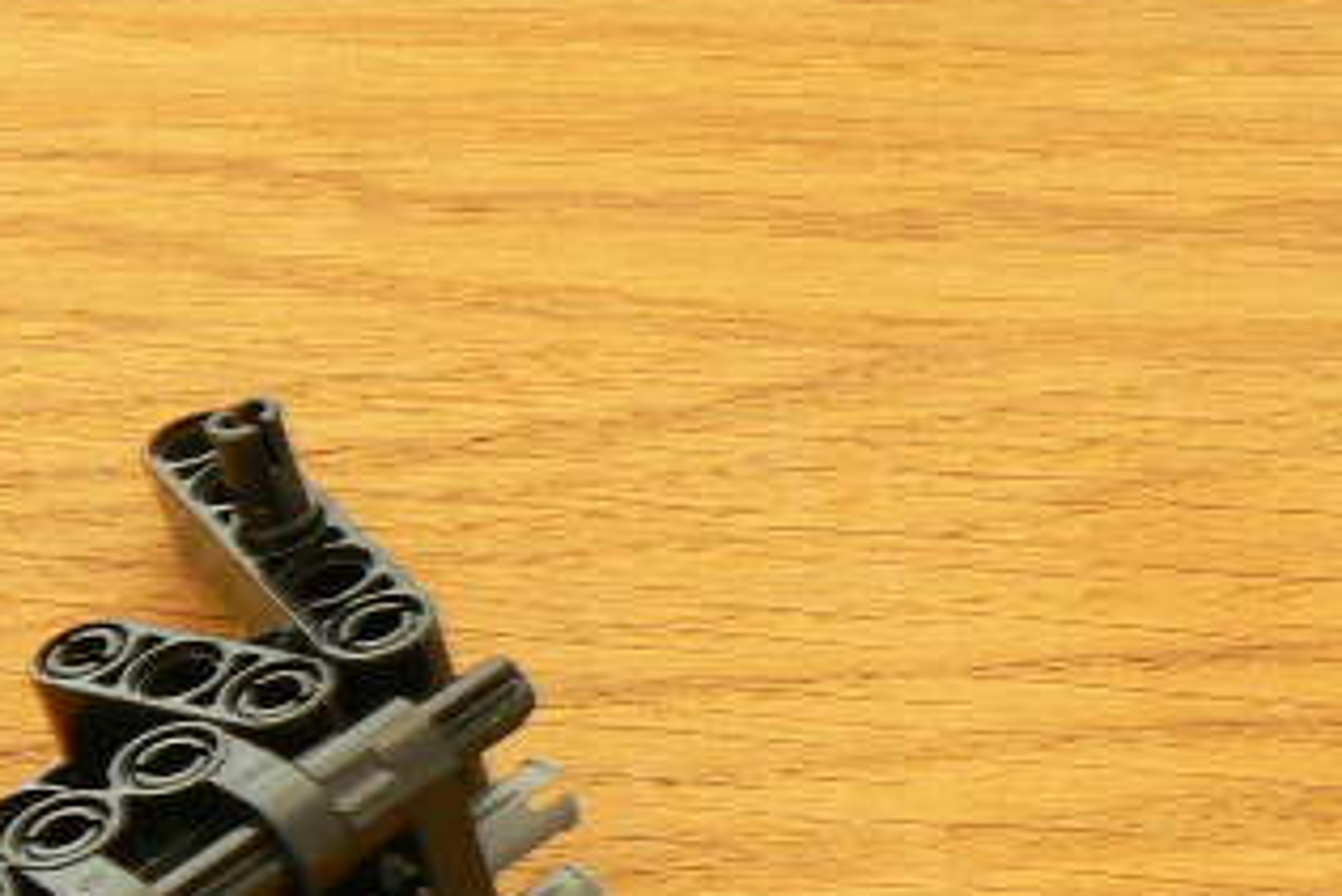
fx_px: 3692
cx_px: 157
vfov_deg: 13.6
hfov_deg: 20.2
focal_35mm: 99
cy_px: 955
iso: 100
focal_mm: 6
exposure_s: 2
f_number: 5
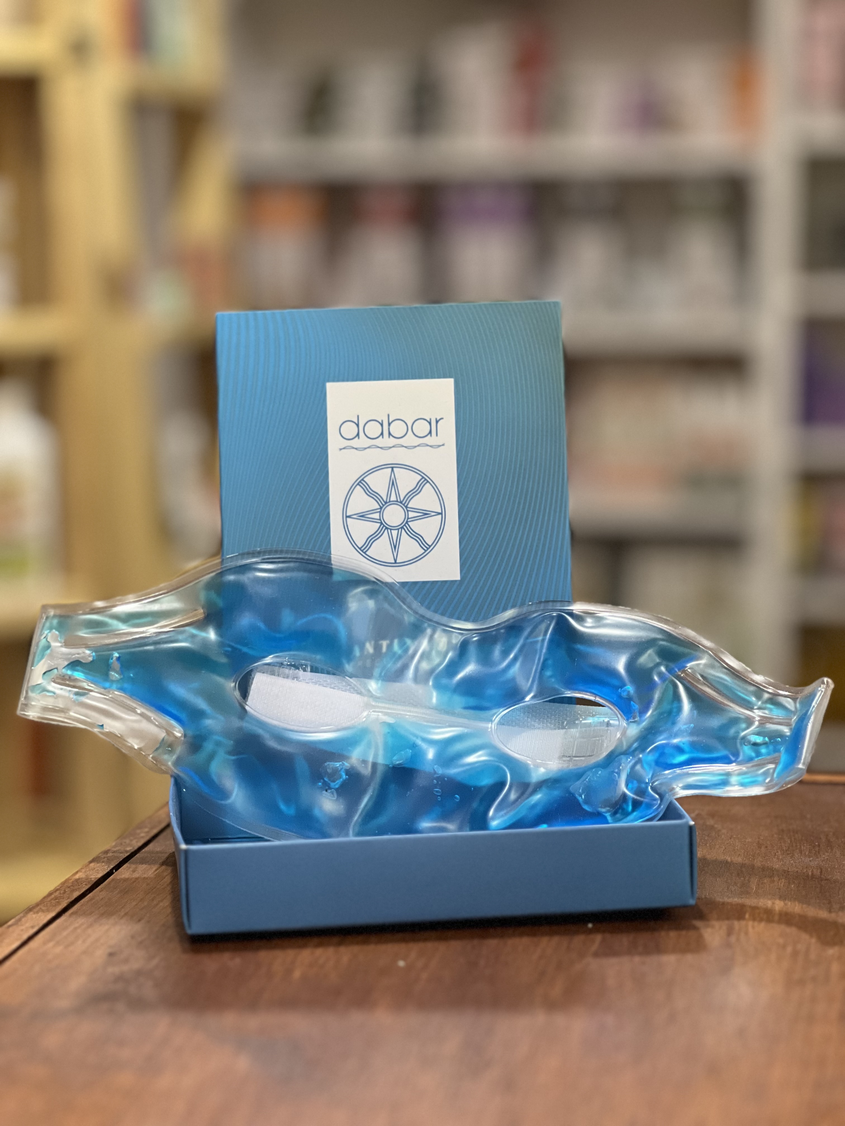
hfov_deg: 19.1
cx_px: 422
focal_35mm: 77
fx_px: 2506
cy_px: 563
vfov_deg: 25.3
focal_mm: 9
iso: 400
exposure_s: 1/25
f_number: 2.8
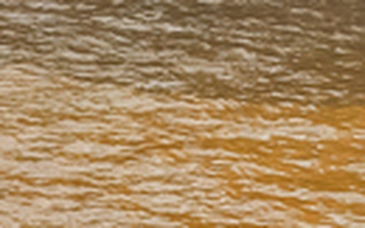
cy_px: -428
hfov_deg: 6.8
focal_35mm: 307
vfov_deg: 4.1
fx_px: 3051
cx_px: 77
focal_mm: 36
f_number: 9
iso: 200
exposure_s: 1/320
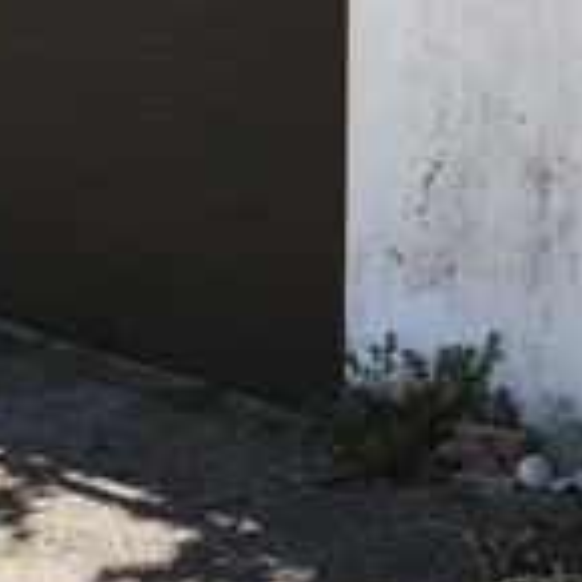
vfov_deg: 16.4
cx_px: 271
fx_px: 1883
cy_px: -229
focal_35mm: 99
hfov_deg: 17.6
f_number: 1.7
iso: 80
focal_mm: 5.35
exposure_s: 1/1556
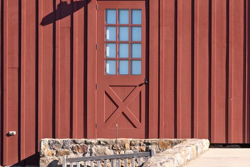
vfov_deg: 6.1
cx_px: 350
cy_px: -63
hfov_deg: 9.0
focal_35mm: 224
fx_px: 1556
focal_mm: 70
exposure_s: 1/200
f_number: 8
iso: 100
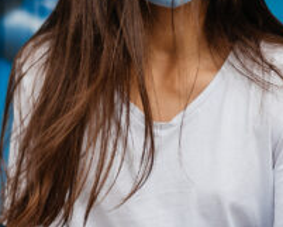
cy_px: 156
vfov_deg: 9.3
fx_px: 1399
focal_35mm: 167
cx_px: 41
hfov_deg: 11.5
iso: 200
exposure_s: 1/320
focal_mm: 35
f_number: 1.8
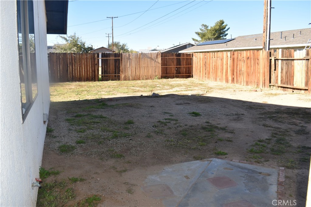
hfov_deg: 61.9
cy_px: 104
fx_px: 259
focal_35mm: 30
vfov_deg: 43.6
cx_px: 156
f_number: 7.1
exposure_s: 1/200
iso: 100
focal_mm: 20
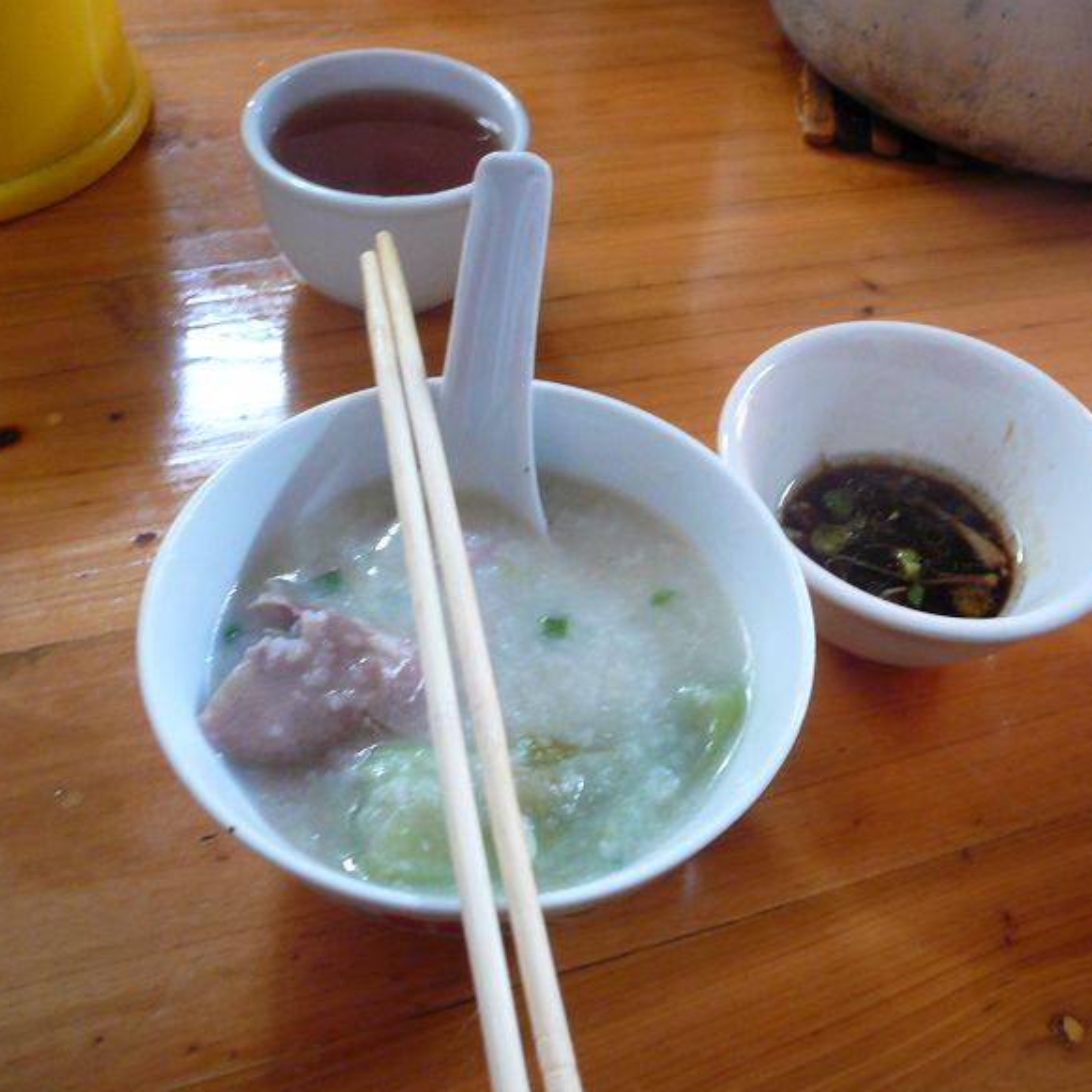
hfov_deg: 47.9
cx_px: 700
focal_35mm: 34
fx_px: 1213
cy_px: 559
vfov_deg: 48.4
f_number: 2.8
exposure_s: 1/8
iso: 200
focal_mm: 4.6
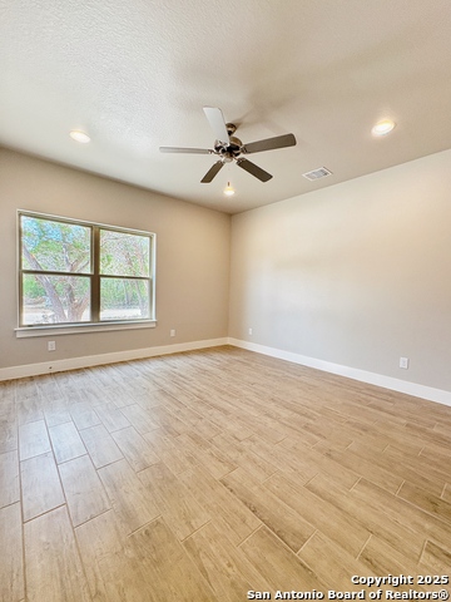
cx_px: 226
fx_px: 243
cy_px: 301
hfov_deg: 85.7
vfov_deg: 102.1
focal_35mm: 14
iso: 125
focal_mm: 2.22
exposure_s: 1/120
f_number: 2.2
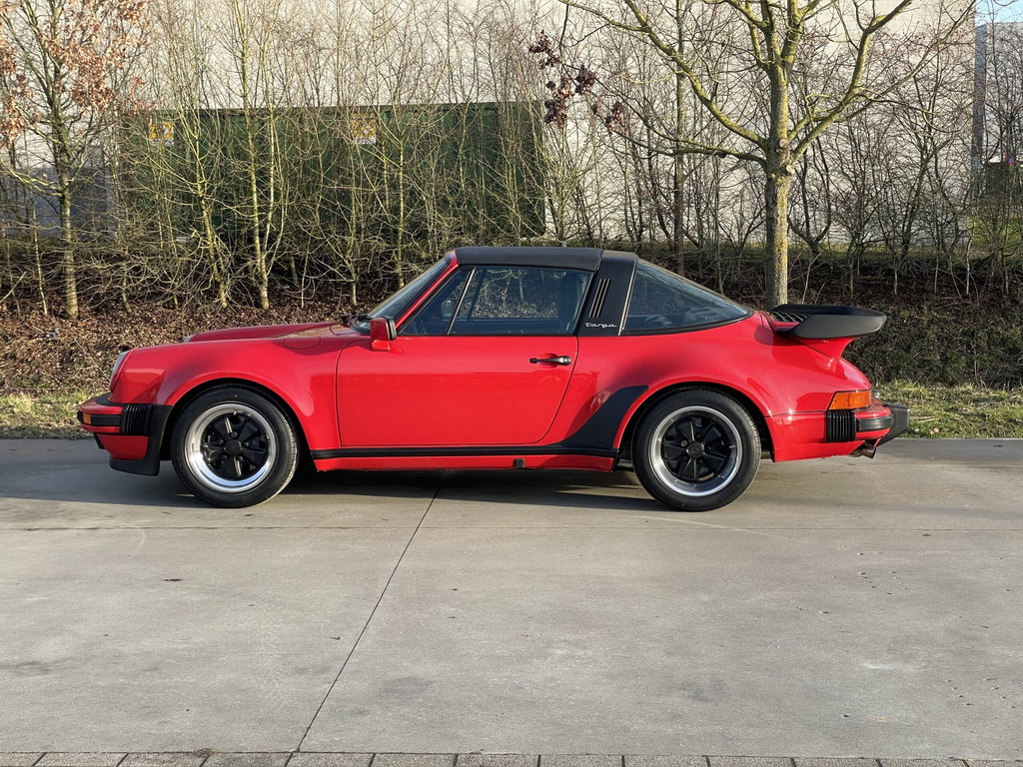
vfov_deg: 28.0
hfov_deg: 36.8
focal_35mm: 52
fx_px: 1537
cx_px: 512
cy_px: 384
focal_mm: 6
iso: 25
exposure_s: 1/369
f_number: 2
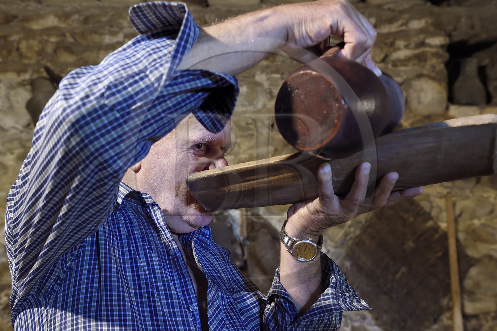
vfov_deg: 36.9
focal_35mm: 36
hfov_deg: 53.1
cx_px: 248
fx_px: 497
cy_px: 166
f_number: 5.6
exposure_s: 1/15
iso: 3200
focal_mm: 36
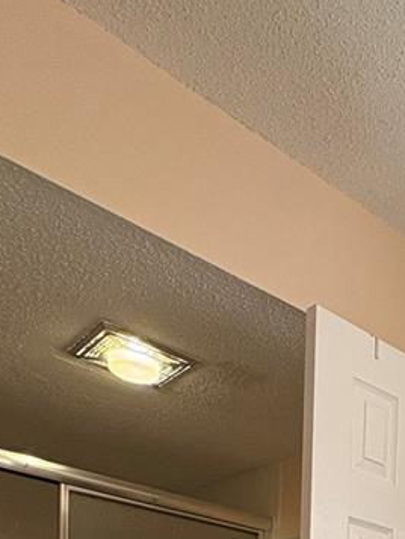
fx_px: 733
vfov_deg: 29.3
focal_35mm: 47
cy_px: 758
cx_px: 440
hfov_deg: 28.3
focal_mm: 2.22
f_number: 2.2
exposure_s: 1/60
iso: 200
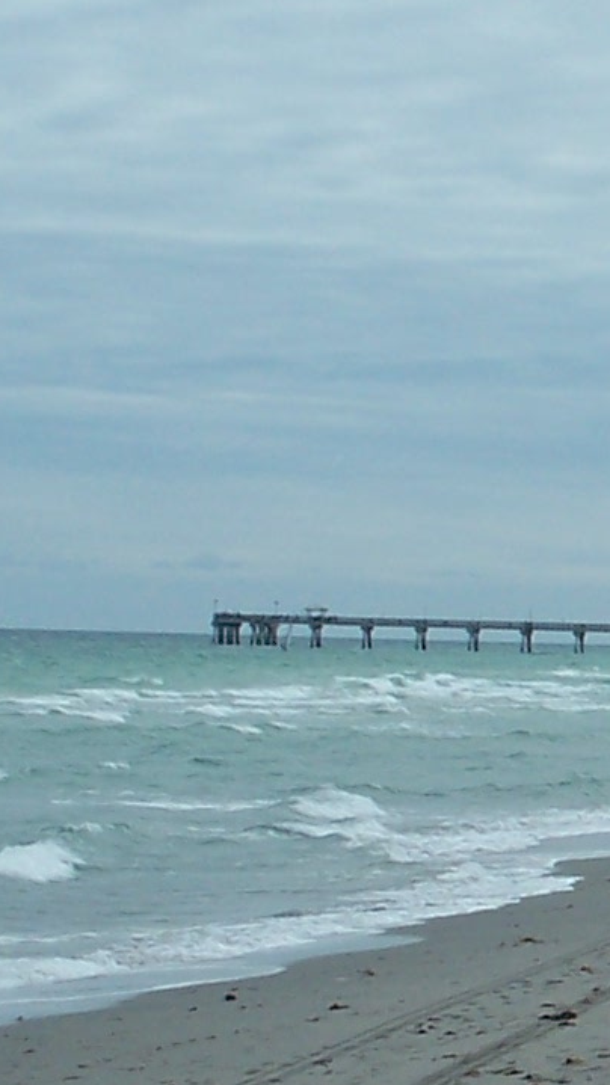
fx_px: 5267
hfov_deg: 6.4
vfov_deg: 11.8
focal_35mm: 183
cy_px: 579
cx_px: 1274
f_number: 4
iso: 64
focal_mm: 7.8
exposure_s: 1/500
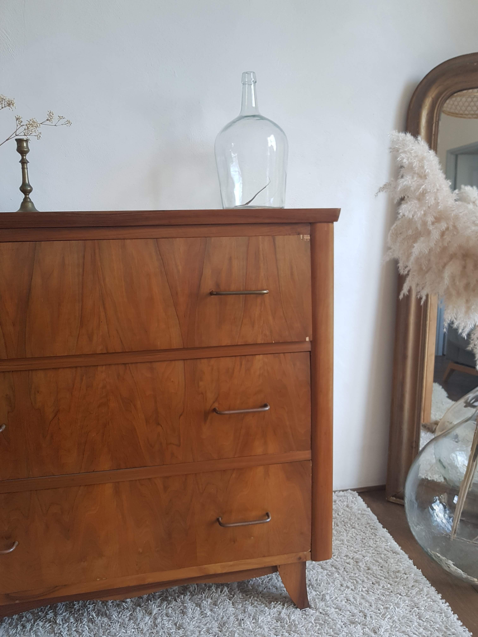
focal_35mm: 26
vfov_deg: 67.3
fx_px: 479
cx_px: 239
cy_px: 318
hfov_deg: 53.1
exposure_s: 1/60
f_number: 1.7
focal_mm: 4.2
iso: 80
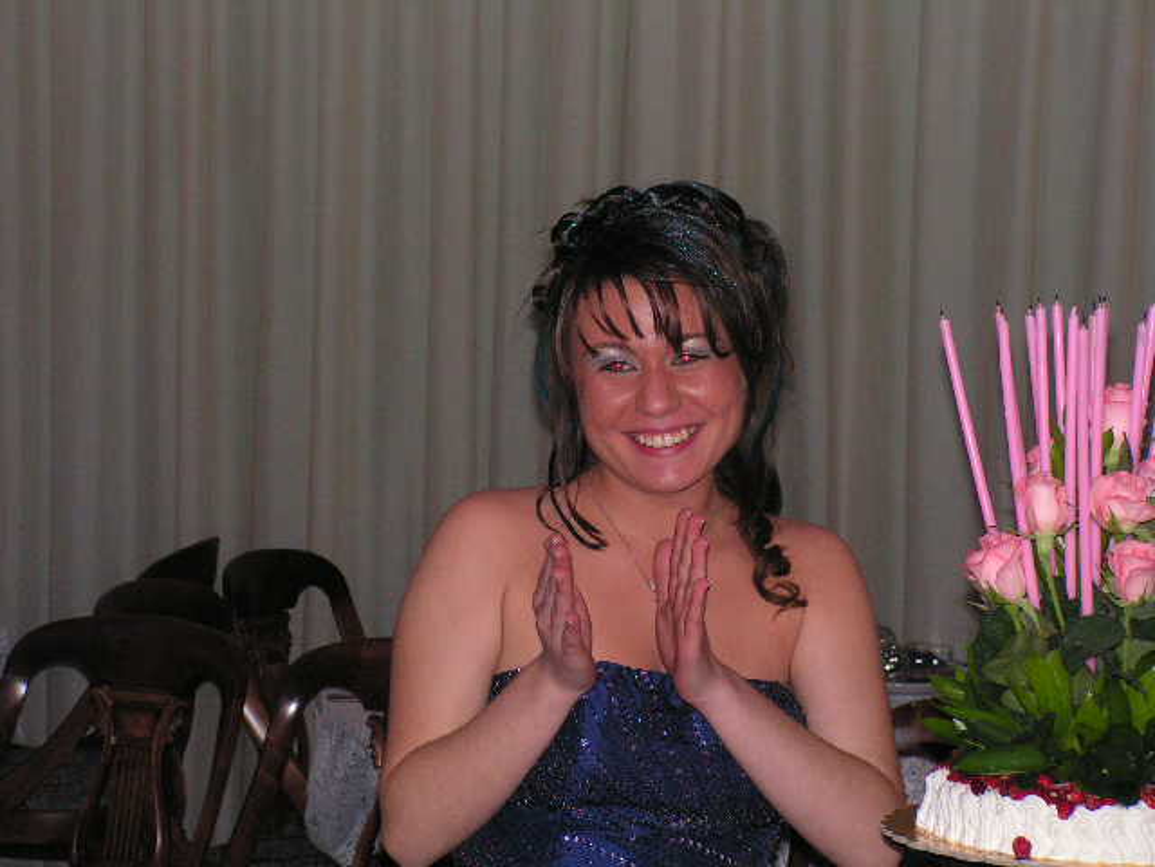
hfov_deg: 19.8
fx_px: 3303
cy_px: 434
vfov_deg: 14.9
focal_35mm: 99
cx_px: 578
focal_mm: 16.5
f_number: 3.4
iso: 200
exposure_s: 1/100
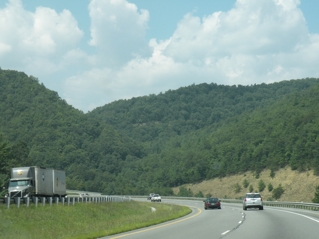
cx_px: 160
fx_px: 774
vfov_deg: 17.6
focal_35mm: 84
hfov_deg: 23.3
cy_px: 120
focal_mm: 14.9
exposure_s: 1/178
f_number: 6.3
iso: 64
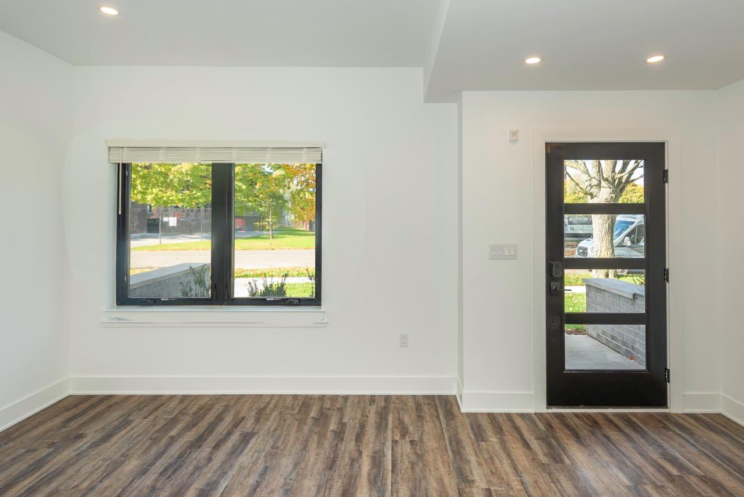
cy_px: 241
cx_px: 387
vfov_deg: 64.6
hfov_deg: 86.8
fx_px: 393
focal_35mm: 19
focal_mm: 15
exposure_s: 1/60
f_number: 5.6
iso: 100
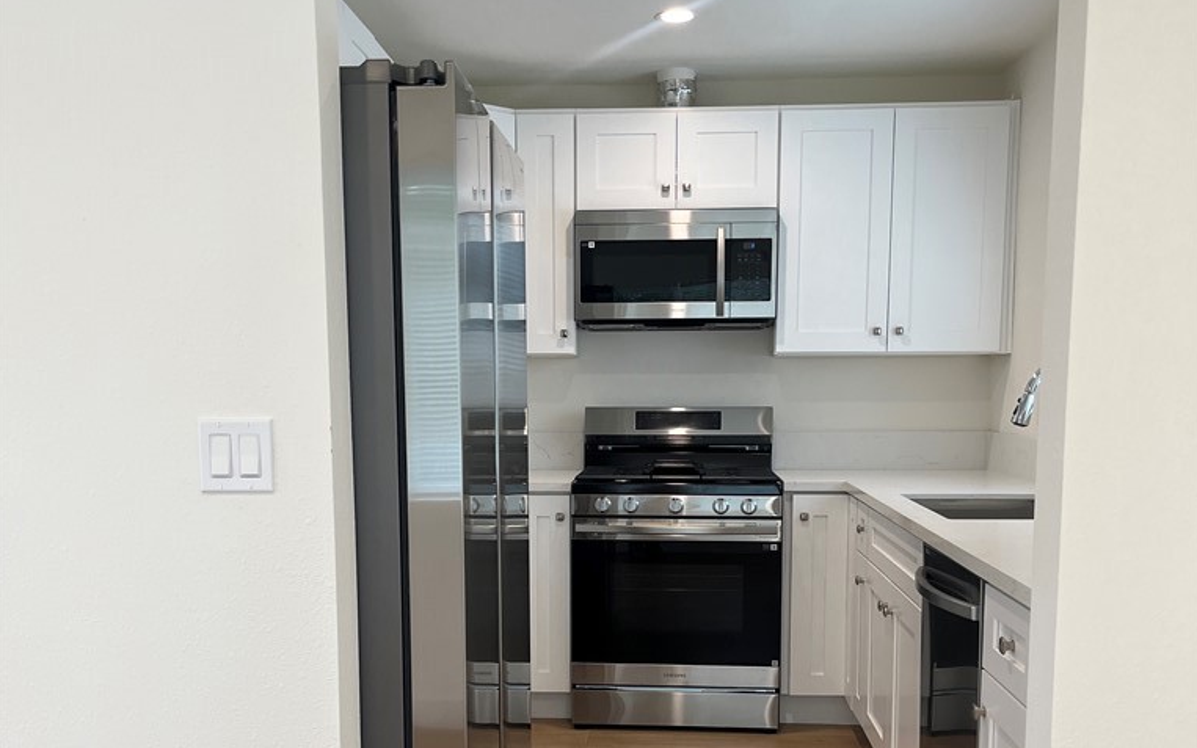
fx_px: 1207
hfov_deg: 52.7
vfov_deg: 33.9
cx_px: 599
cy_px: 535
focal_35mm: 37
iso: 80
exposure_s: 1/120
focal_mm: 5.1
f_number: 1.6
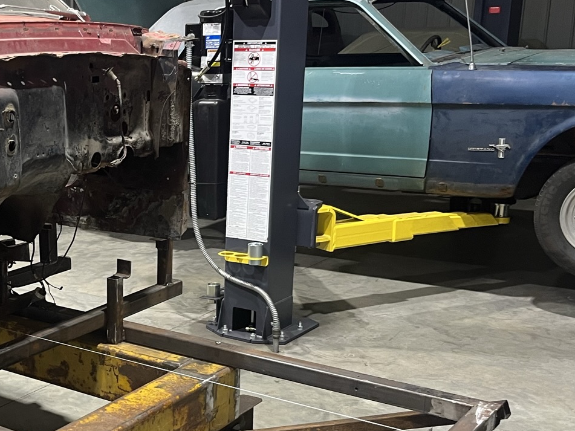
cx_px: 39
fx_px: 930
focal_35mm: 56
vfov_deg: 25.9
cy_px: 303
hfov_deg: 32.4
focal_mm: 5.1
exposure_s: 1/60
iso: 125
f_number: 1.6
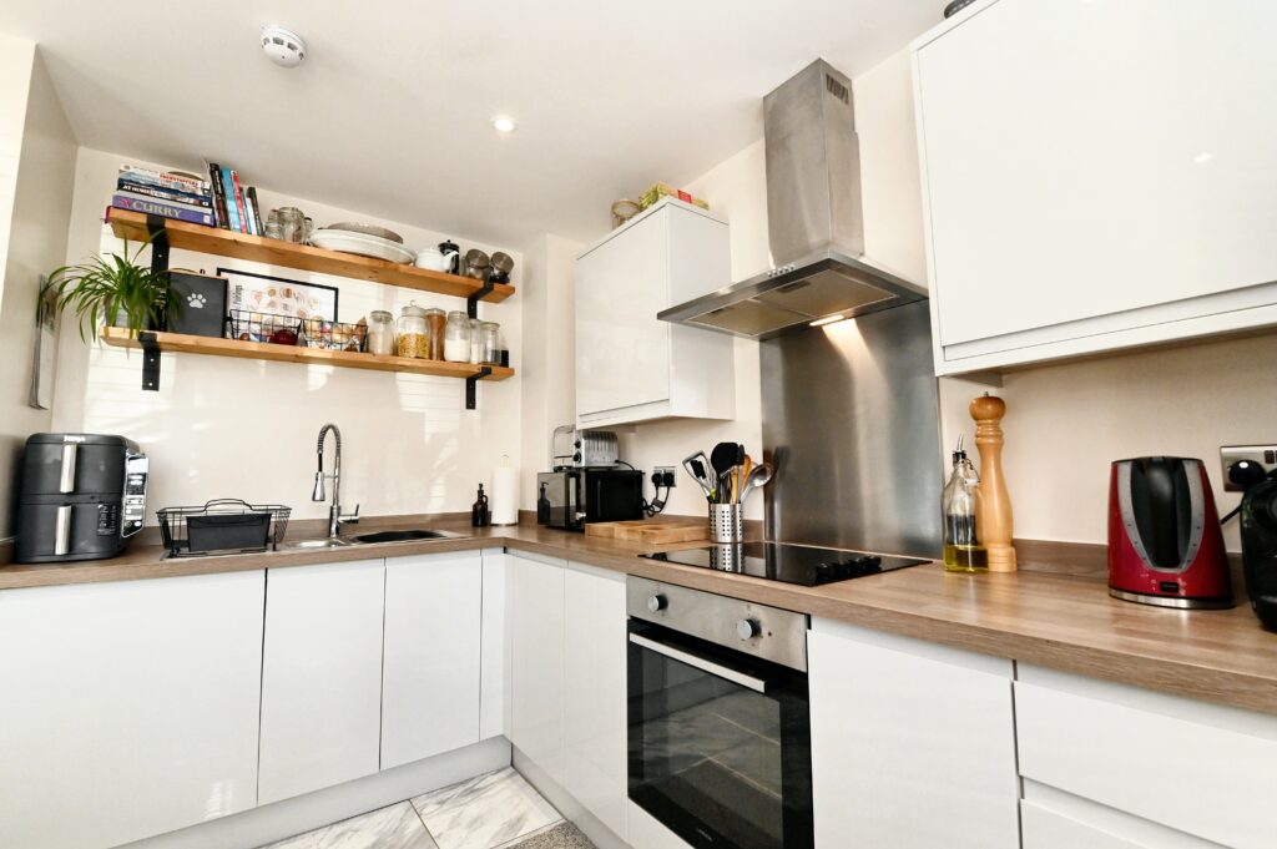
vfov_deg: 77.2
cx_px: 638
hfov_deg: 100.4
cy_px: 424
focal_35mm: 15
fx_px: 532
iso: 6400
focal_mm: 15
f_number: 10
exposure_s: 1/200
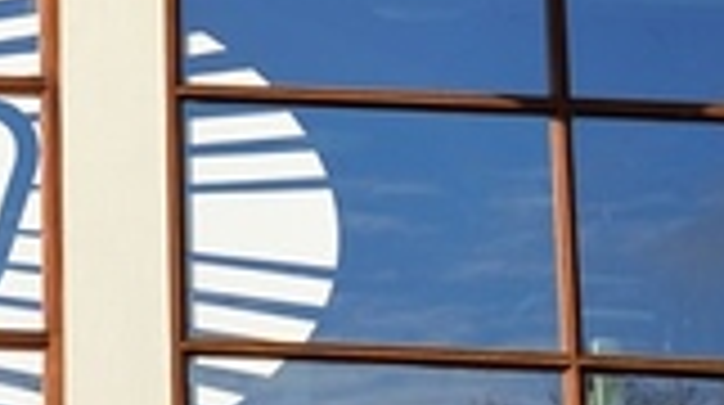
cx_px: -328
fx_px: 5617
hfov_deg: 7.3
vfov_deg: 4.1
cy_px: -452
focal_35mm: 293
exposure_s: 1/800
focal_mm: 50
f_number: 5
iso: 200
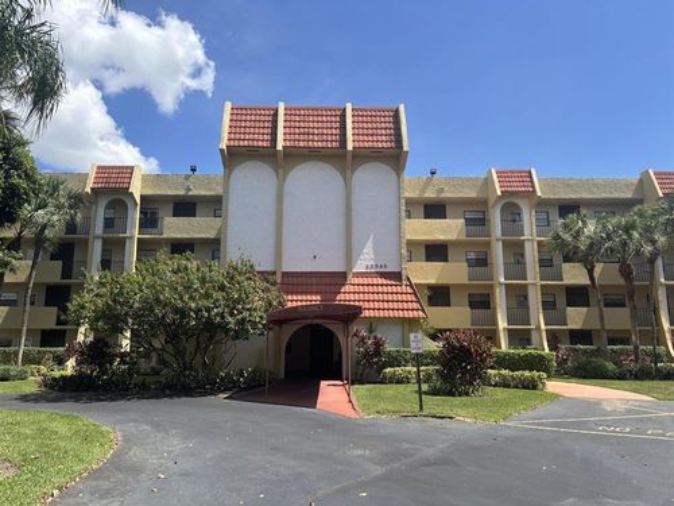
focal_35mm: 26
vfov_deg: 53.1
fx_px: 506
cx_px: 337
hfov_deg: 67.3
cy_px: 253
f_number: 1.6
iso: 50
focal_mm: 5.96
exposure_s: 1/2451
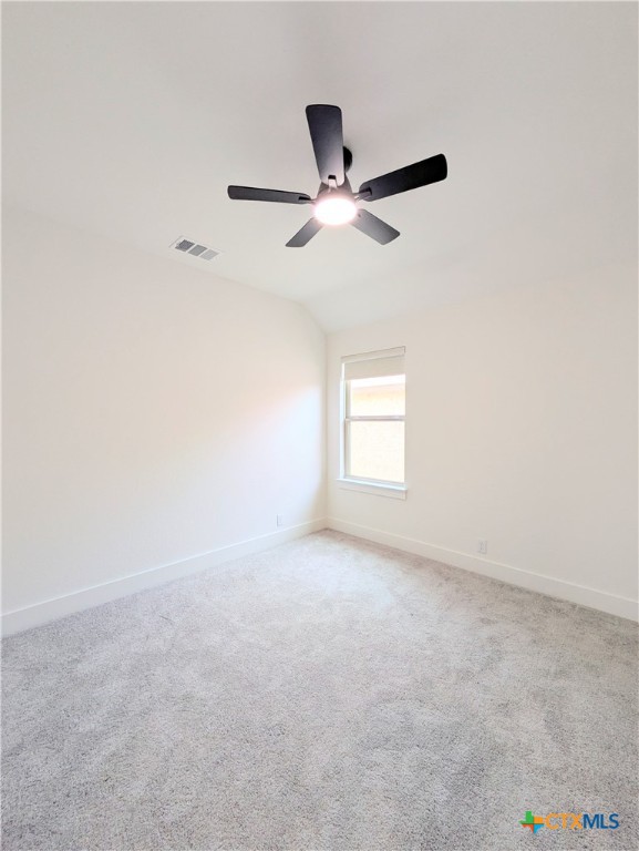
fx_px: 344
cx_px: 320
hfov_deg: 85.7
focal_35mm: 14
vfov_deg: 102.0
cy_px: 426
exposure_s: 1/120
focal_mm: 1.83
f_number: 2.2
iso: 63
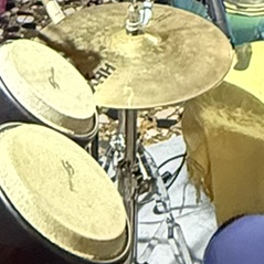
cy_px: -307
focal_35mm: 106
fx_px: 915
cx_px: 176
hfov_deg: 16.4
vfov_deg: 13.4
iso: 1000
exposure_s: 1/60
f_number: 2.2
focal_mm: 2.22
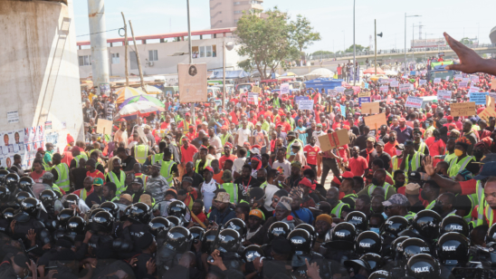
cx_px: 172
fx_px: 618
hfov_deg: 43.2
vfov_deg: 25.0
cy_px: 226
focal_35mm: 47
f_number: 4
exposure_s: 1/450
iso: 160
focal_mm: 16
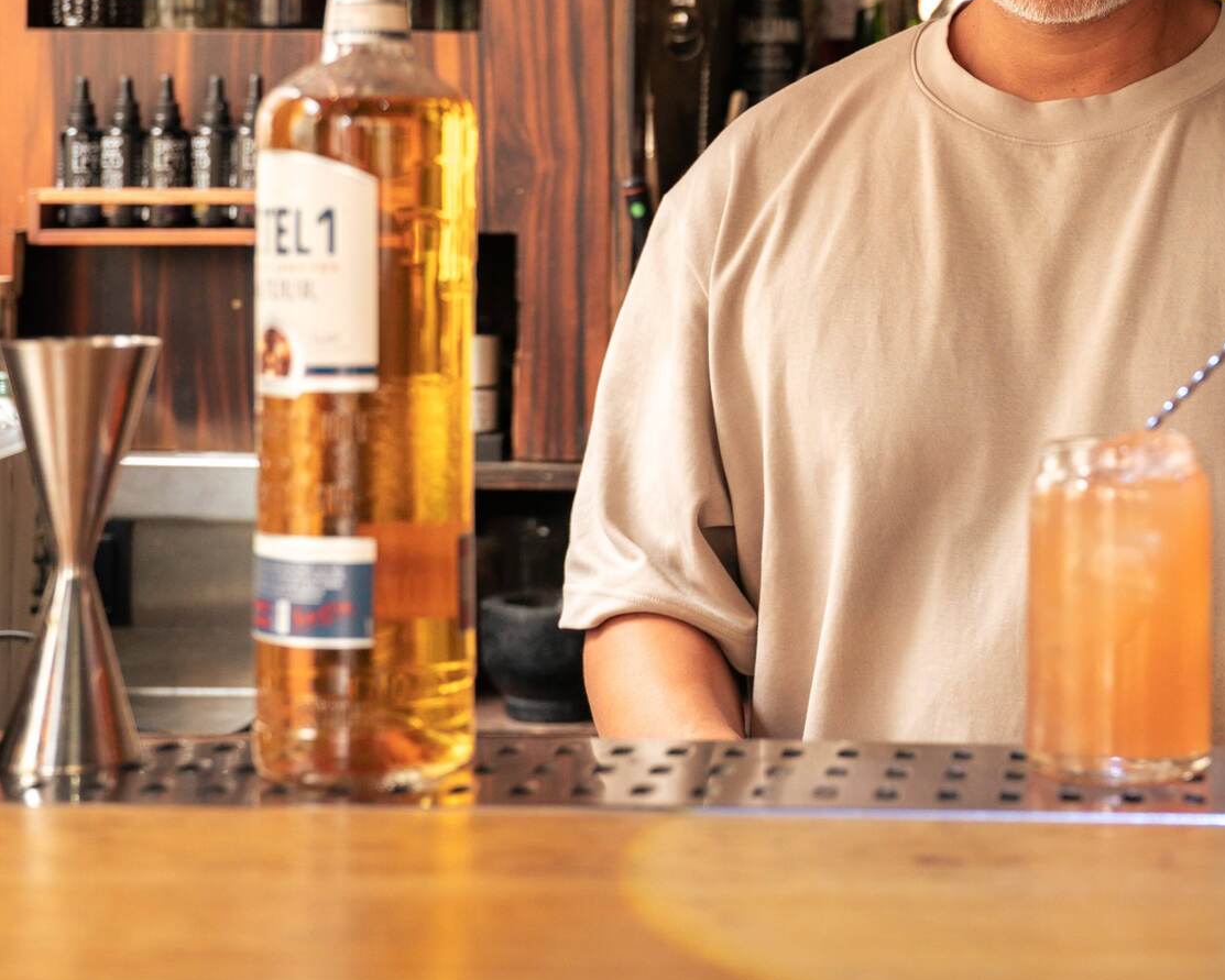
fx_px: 2732
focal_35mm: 75
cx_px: 1058
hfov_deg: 24.7
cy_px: 85
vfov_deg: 19.9
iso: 640
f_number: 2.8
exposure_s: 1/200
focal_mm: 33.6
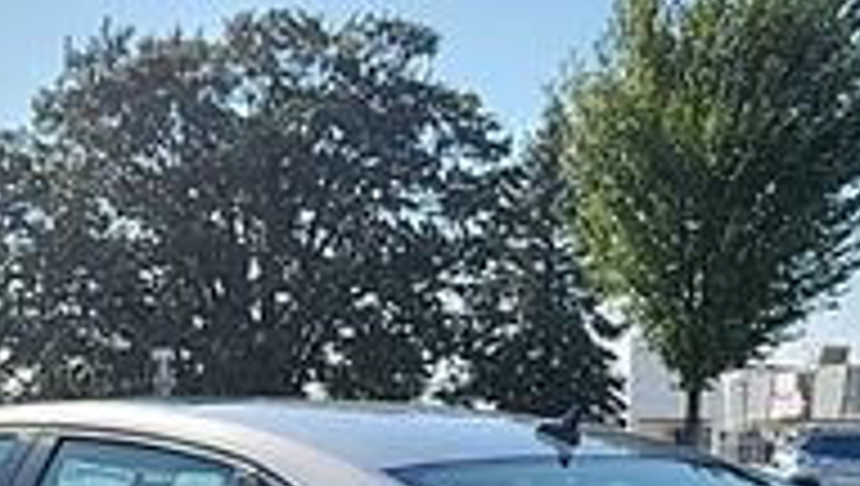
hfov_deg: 31.2
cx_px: 657
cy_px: 742
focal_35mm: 66
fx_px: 1507
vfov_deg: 16.6
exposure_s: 1/1500
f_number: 1.8
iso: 50
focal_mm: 5.4
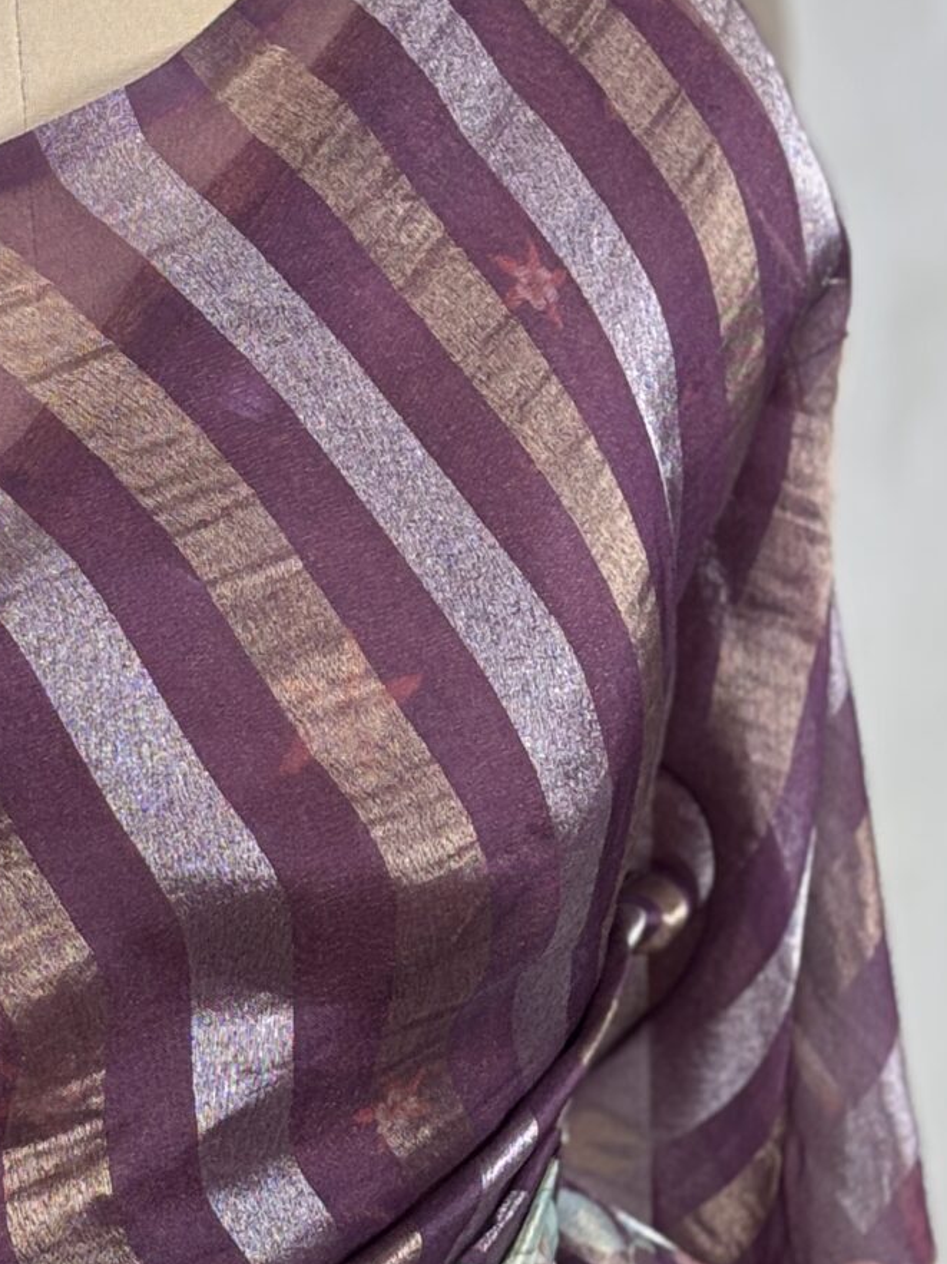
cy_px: 788
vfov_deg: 13.1
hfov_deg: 9.6
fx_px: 5511
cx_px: -294
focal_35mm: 151
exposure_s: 1/50
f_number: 1.6
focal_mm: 5.96
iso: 32
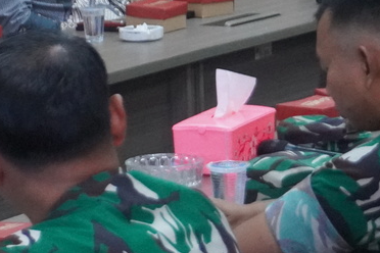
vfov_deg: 6.1
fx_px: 2340
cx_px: 314
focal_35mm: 222
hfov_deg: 9.3
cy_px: -139
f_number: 5.6
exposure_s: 1/90
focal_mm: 43
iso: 6400
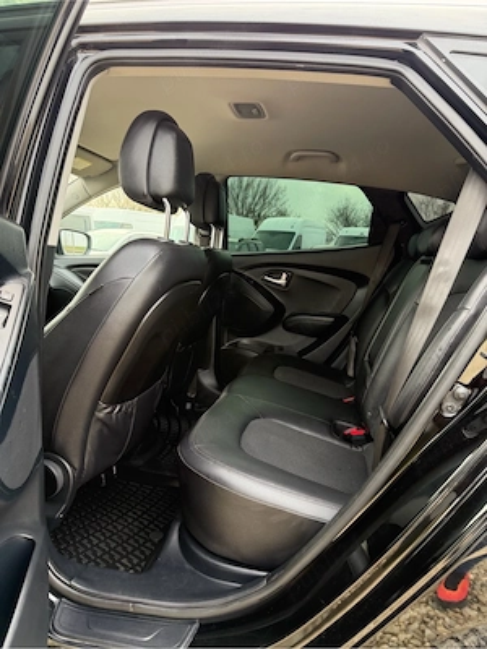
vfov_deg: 71.6
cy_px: 324
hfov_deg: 56.8
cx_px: 244
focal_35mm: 24
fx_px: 450
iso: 200
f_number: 1.78
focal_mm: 6.76
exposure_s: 1/175
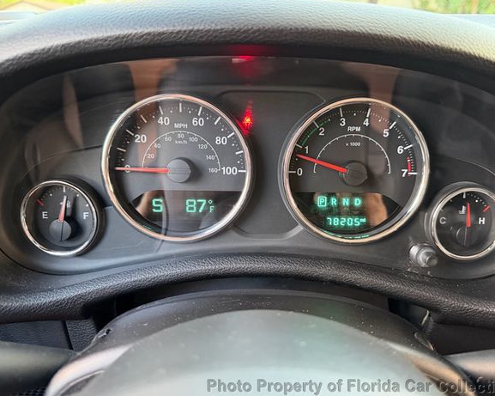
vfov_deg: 54.9
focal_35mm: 26
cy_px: 198
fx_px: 381
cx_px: 267
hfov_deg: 66.0
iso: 800
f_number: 1.78
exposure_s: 1/52
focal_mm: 6.76
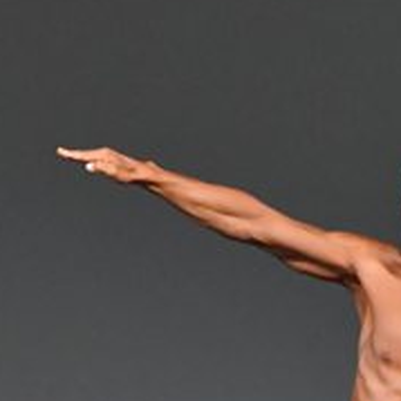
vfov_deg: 1.5
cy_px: 437
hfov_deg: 1.5
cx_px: 315
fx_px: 15203
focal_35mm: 1160
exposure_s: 1/400
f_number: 5.6
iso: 4000
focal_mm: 210
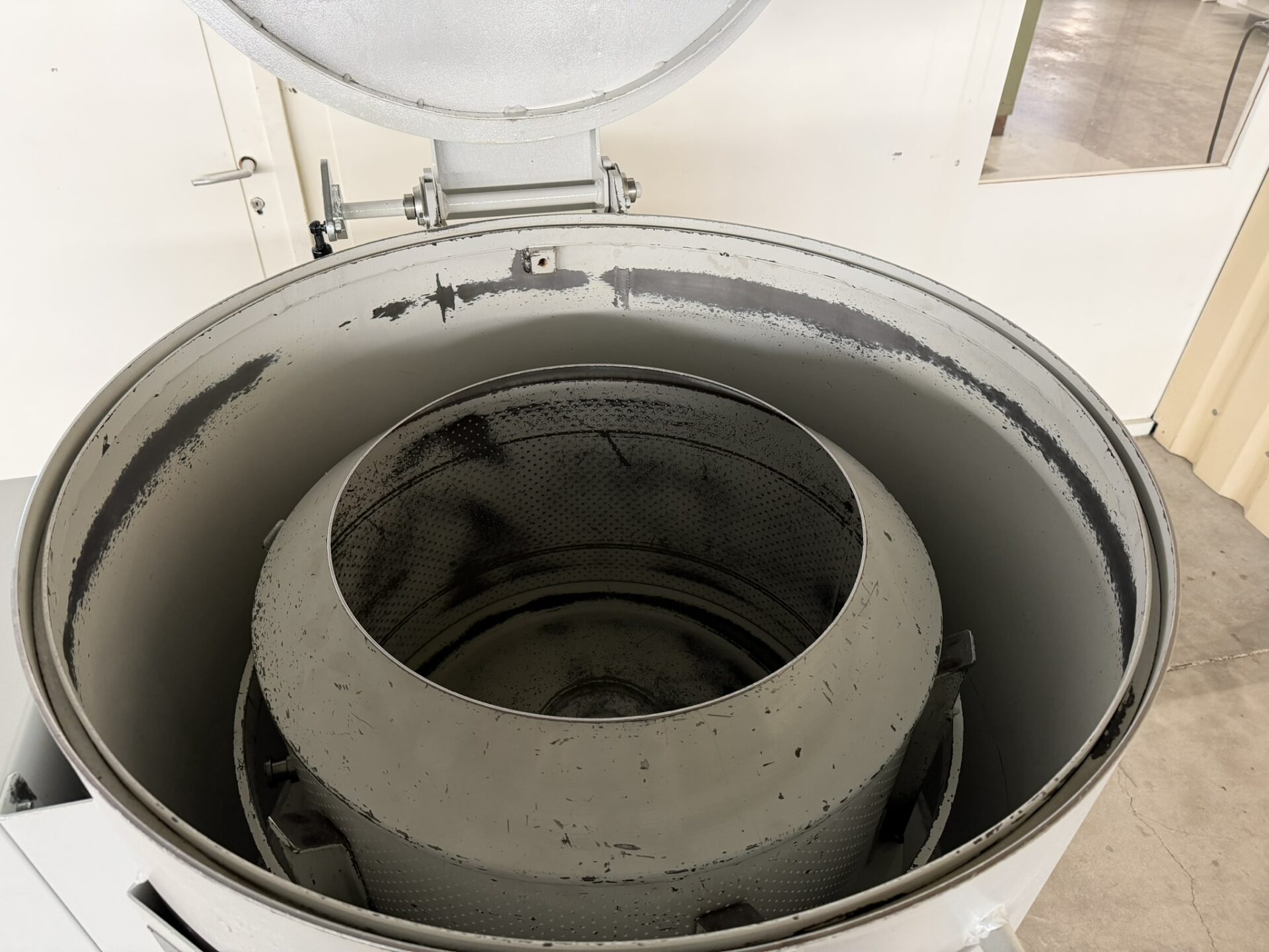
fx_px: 880
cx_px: 634
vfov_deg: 56.8
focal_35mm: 24
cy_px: 476
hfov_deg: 71.6
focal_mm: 6.76
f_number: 1.78
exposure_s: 1/50
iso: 200
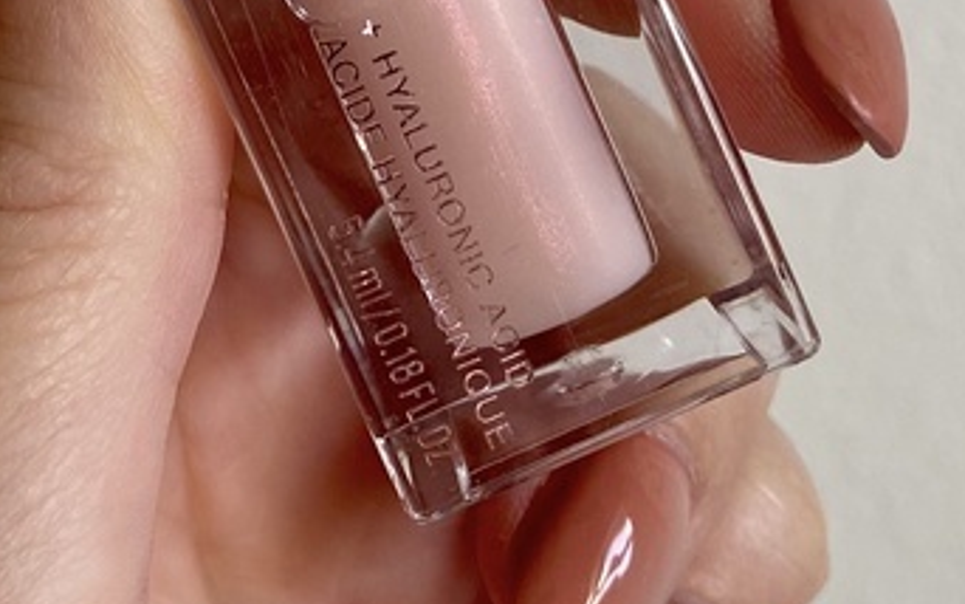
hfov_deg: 23.8
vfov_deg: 14.5
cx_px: 217
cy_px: -219
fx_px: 2262
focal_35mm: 86
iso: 64
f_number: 1.8
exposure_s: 1/121
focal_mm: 4.25
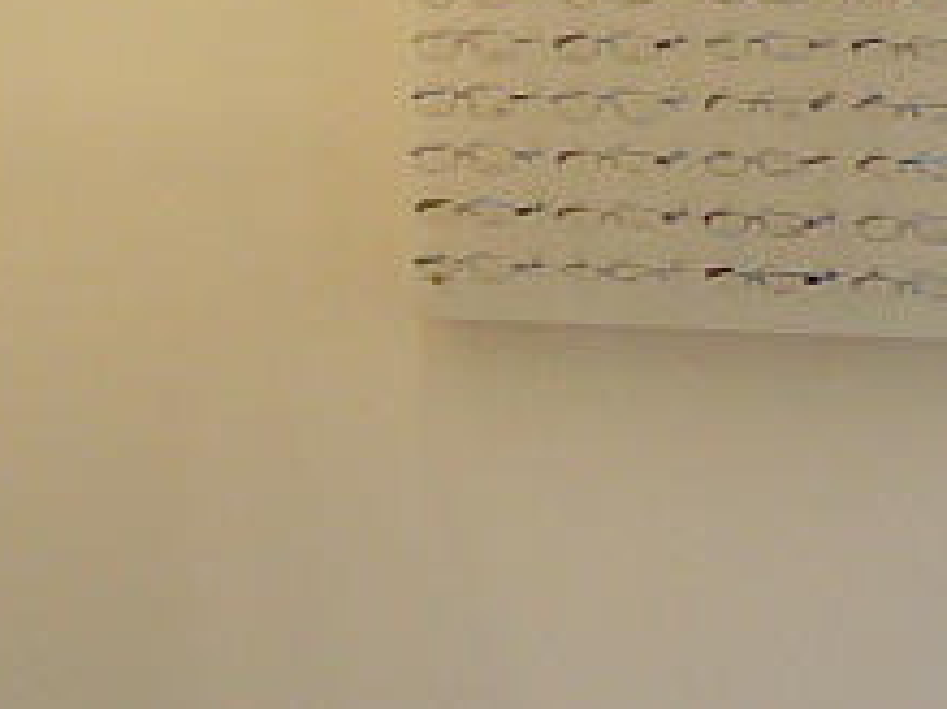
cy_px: 78
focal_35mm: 205
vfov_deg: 7.2
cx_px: -1440
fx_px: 5605
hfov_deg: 8.7
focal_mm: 5.2
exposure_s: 1/40
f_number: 2.8
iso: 80
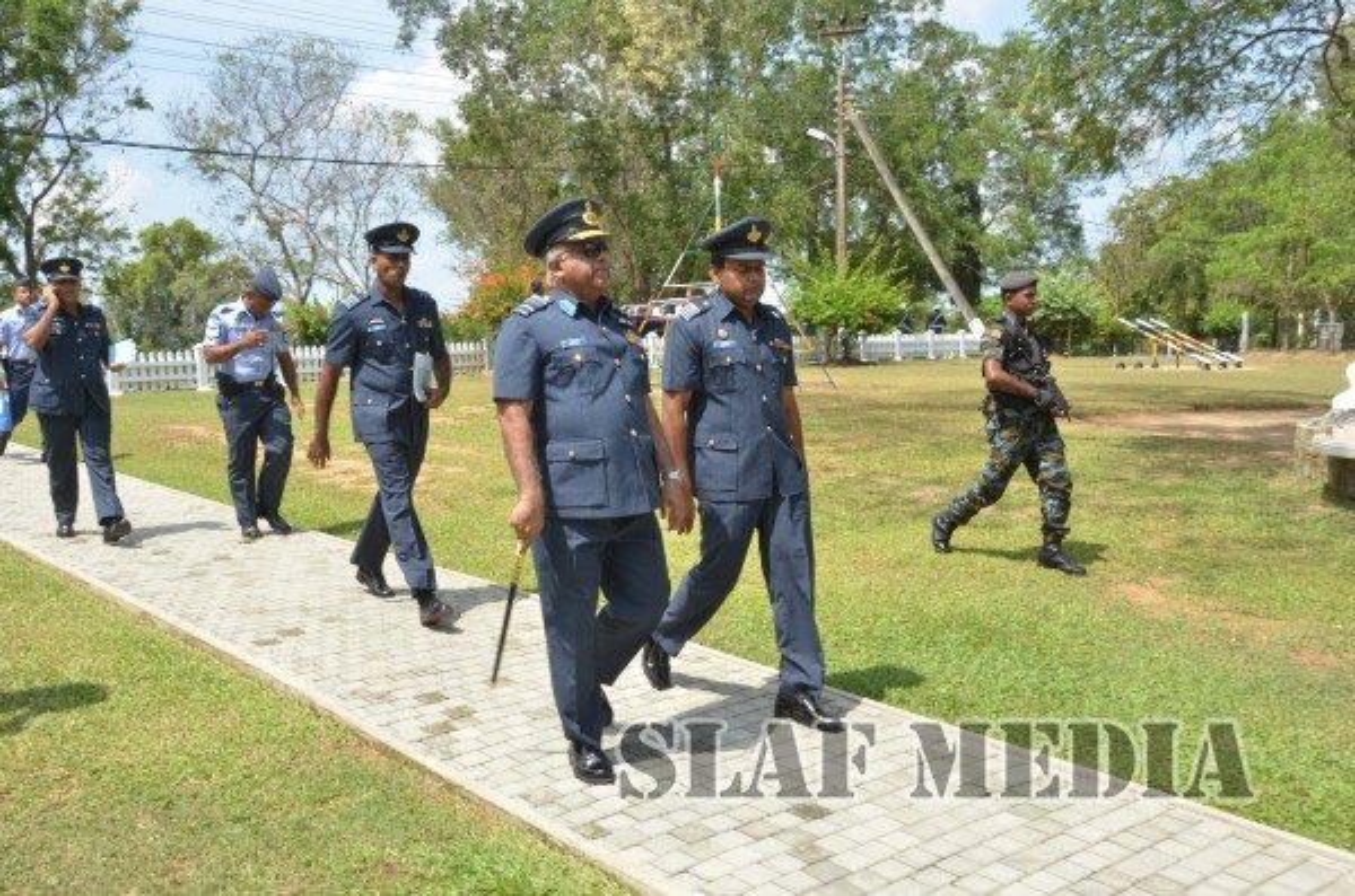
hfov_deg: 53.2
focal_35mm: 36
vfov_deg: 36.7
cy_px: 448
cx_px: 678
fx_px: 1352
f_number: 14
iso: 400
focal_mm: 24
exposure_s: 1/125
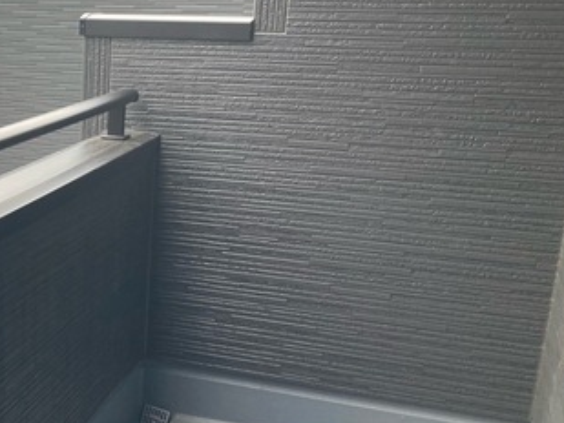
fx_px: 945
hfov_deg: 30.9
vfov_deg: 25.2
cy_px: 268
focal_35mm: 58
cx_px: 7
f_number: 1.8
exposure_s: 1/121
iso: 40
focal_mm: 3.99
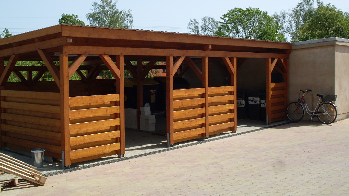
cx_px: 173
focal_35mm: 54
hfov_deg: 38.5
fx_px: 500
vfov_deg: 22.2
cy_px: 75
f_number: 9.1
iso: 80
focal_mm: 8.1
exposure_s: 1/180
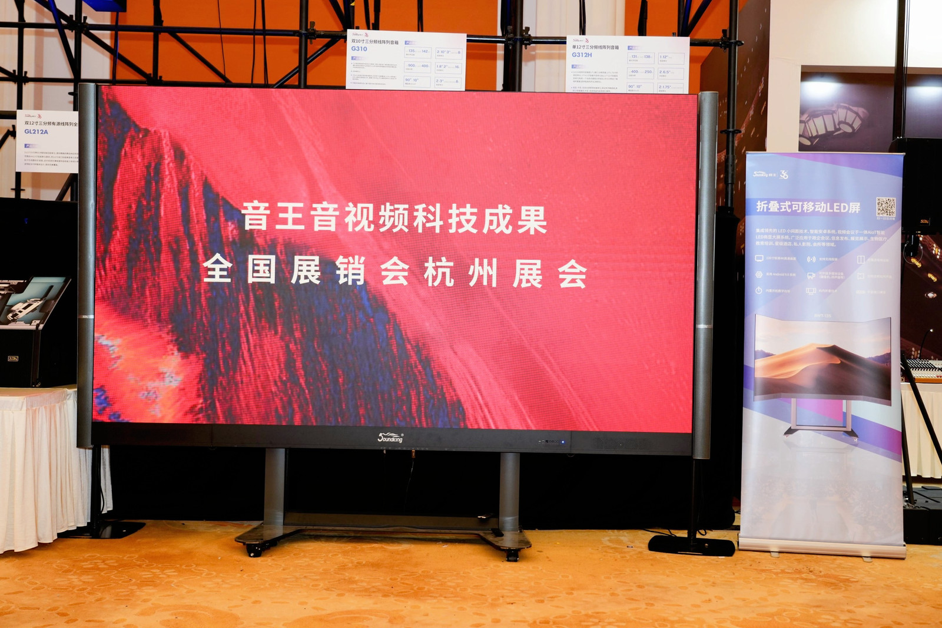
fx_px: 1099
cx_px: 471
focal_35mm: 42
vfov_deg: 31.9
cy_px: 314
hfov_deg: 46.4
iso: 800
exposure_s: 1/161
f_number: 4
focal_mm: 42
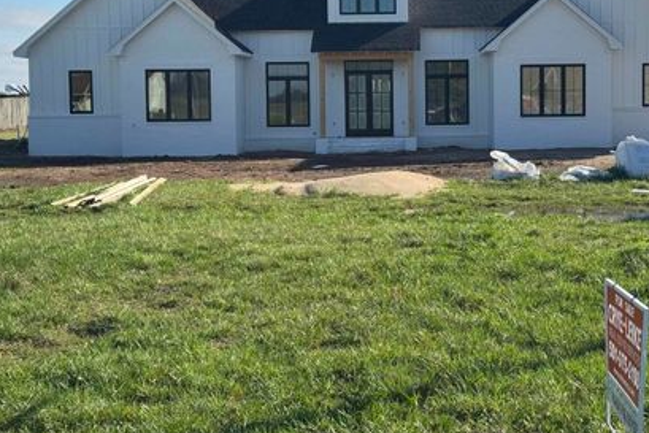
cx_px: 387
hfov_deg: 32.8
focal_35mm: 61
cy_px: 147
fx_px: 1100
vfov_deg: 22.2
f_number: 1.78
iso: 64
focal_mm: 6.76
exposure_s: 1/2959
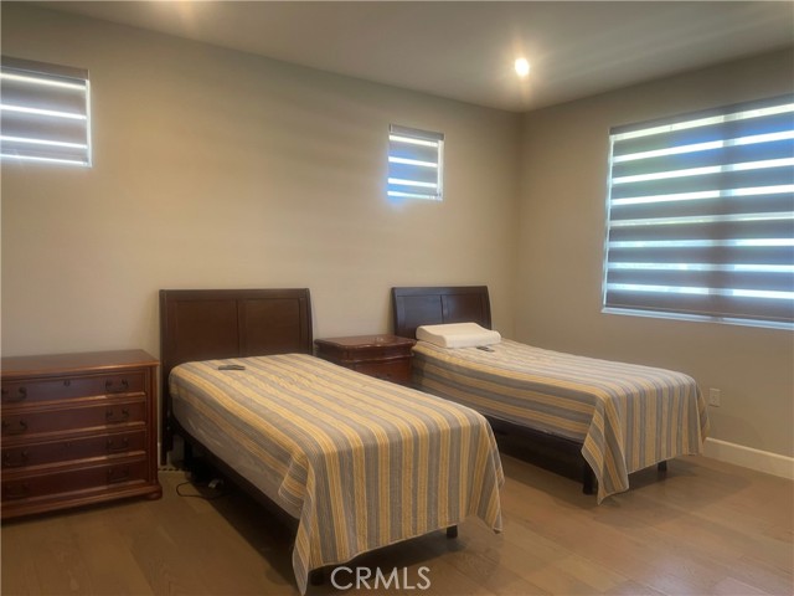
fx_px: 573
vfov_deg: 54.9
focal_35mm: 25
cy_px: 298
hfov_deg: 69.4
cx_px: 397
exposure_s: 1/61
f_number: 1.6
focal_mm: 5.1
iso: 100
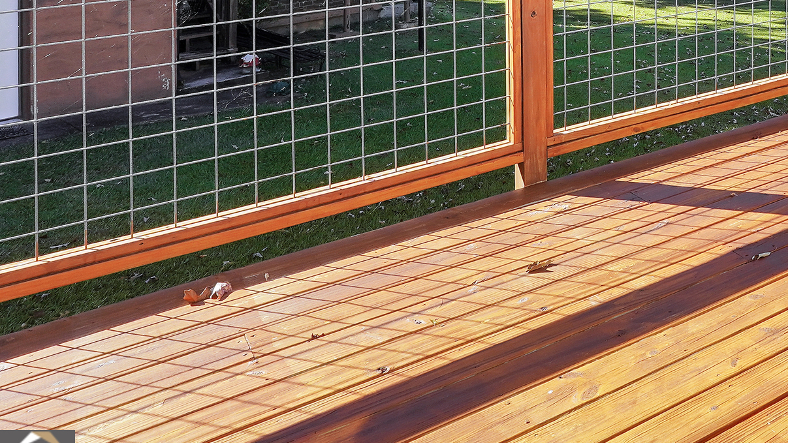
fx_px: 836
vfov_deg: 24.7
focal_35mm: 40
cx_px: 878
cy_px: -172
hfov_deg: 40.3
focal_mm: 10
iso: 100
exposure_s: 1/100
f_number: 7.1
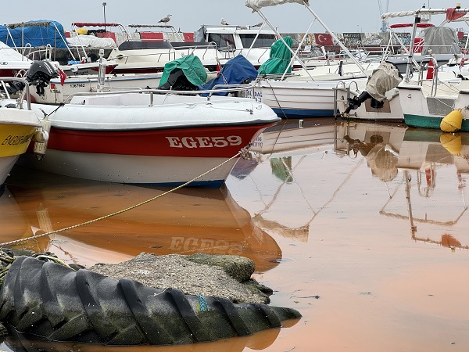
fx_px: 1043
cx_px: 234
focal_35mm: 77
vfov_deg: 19.1
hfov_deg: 25.3
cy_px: 176
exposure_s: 1/321
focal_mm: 9
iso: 25
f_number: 2.8
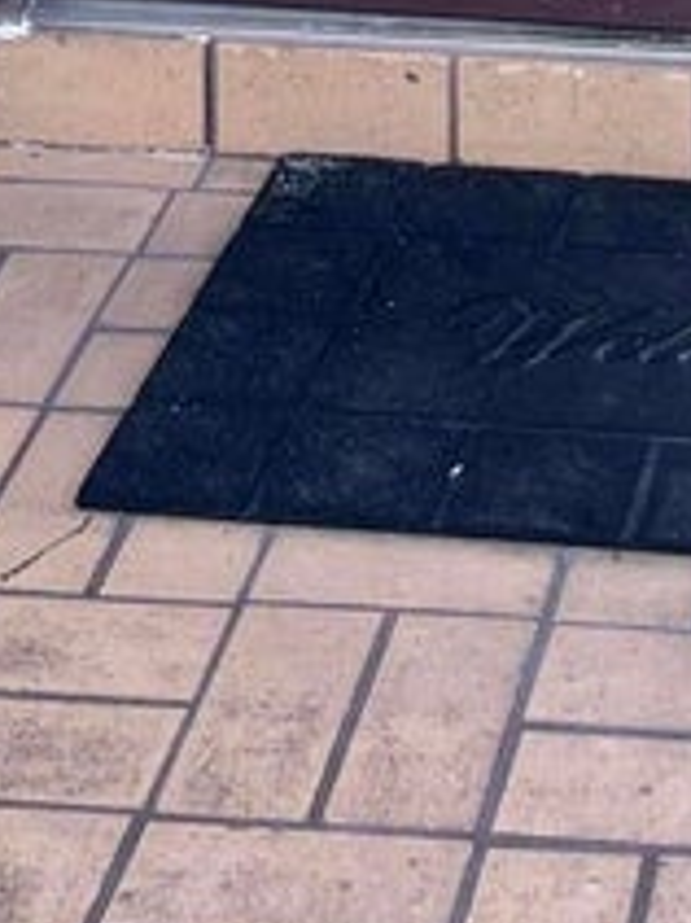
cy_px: -1212
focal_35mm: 126
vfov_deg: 12.6
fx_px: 3357
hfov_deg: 11.5
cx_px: 883
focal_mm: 5.1
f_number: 1.6
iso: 32
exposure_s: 1/122
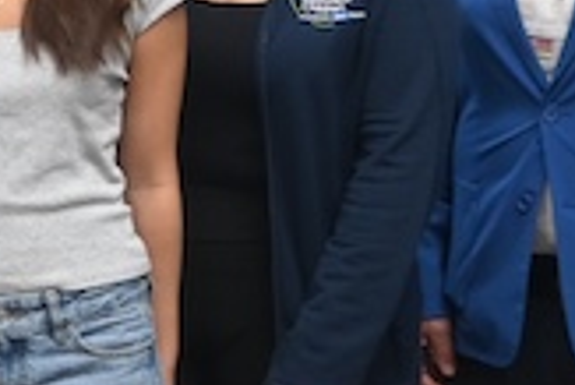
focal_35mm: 147
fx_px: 2350
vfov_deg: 9.2
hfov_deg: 12.0
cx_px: -660
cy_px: -83
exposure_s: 1/125
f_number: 3.5
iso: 720
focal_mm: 16
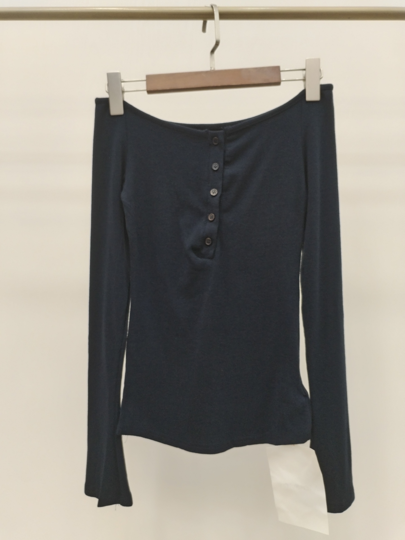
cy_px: 270
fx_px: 452
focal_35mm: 29
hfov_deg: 48.2
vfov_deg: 61.7
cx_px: 202
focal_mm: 4.75
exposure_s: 1/50
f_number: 1.8
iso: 174
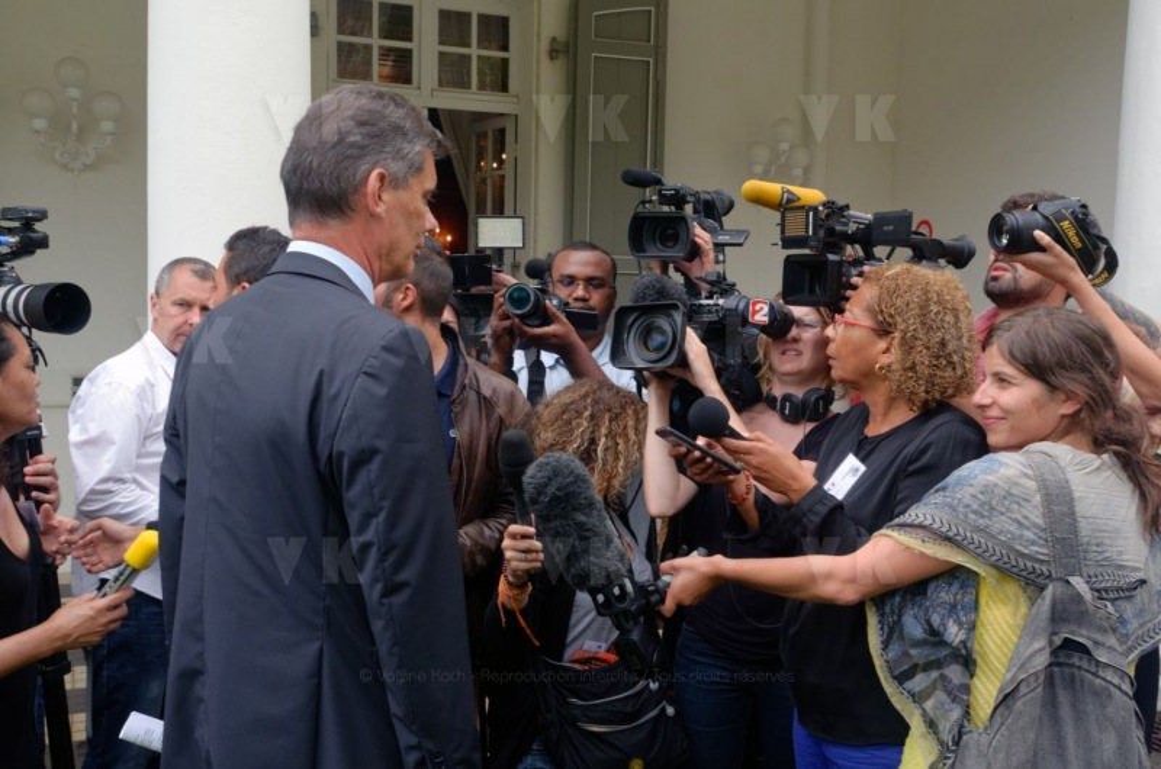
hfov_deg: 53.2
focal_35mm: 36
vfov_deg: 36.7
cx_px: 580
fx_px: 1159
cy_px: 384
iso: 400
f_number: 8
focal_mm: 24
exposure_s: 1/250
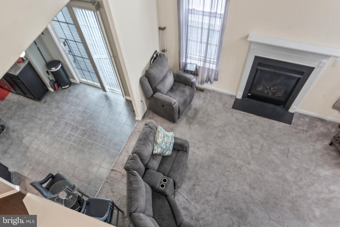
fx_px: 132
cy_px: 114
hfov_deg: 104.3
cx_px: 170
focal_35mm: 14
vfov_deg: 81.2
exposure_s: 1
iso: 400
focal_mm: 14
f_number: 9
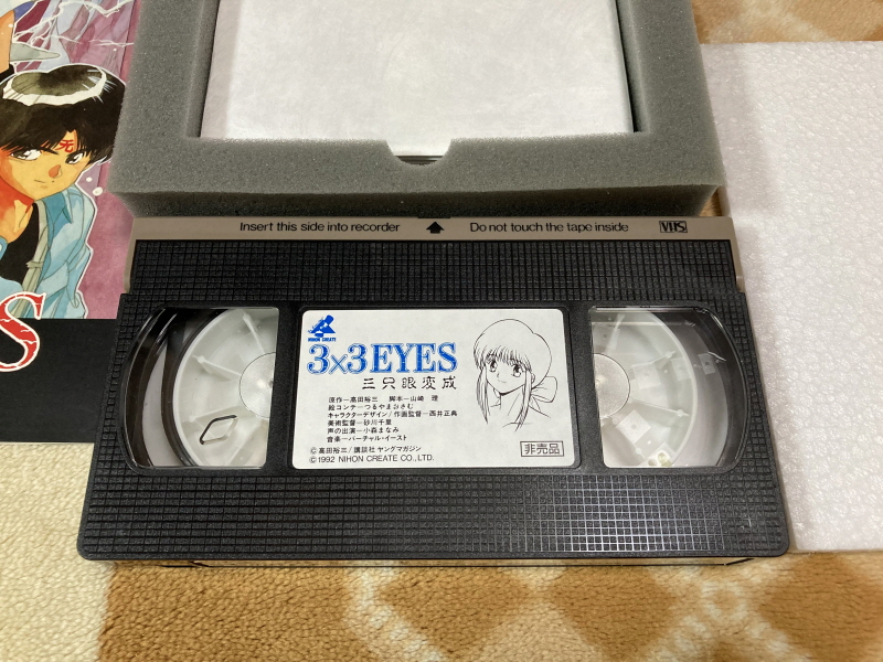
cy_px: 331
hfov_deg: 63.4
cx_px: 442
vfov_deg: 49.7
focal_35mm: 28
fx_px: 714
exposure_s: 1/60
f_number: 1.8
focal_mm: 3.99
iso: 200
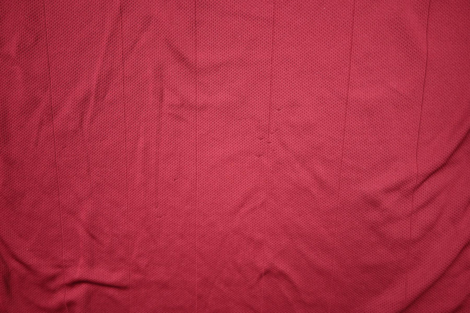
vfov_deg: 53.2
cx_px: 235
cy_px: 156
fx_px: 313
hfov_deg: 73.7
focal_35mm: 24
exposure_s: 1/60
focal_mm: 24
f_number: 4
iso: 400
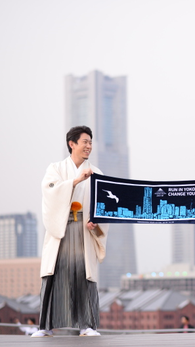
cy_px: 173
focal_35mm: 135
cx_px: 216
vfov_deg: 15.9
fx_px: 1241
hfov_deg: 8.9
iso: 800
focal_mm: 85
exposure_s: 1/1250
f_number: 2.2
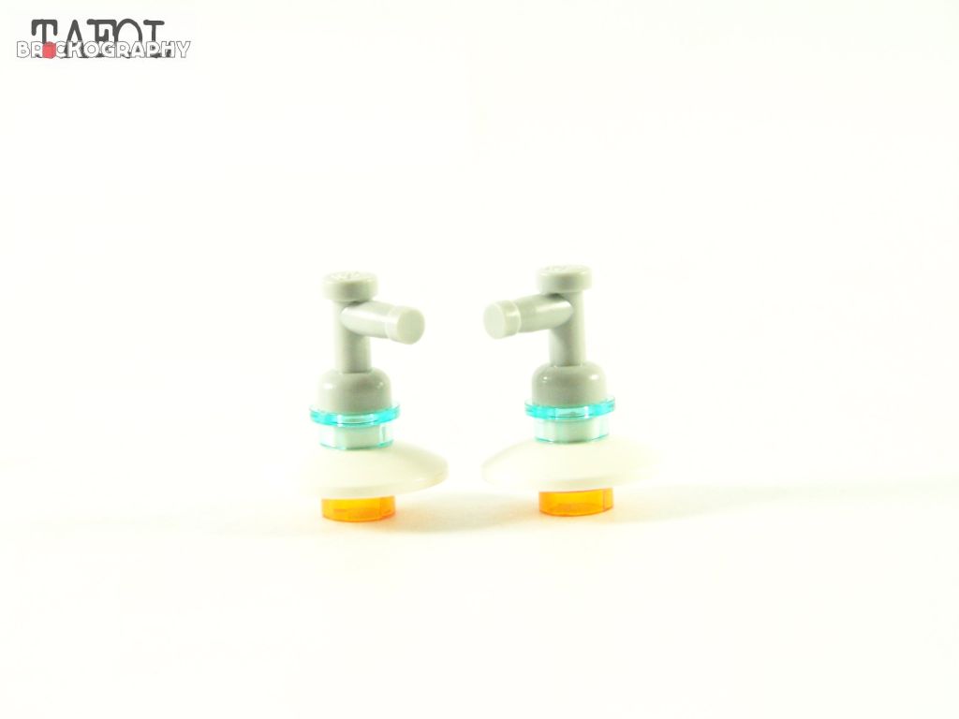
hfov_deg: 16.8
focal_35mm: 117
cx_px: 480
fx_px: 3241
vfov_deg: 12.7
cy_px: 360
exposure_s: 1/60
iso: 400
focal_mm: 19.4
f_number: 3.6
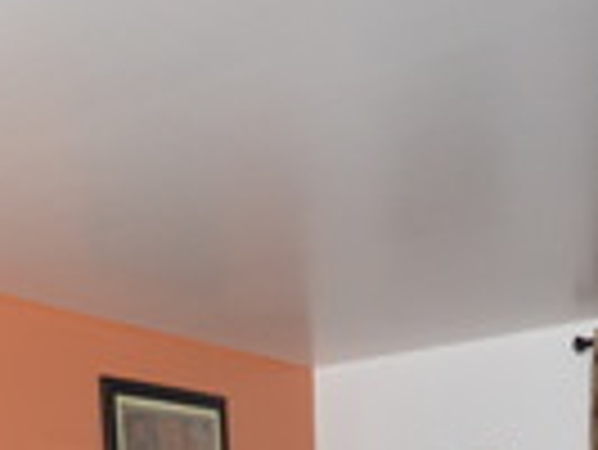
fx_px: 1124
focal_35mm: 65
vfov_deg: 18.4
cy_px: 776
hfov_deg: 29.8
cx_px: 288
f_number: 3.5
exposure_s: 1/60
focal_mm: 10
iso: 1000
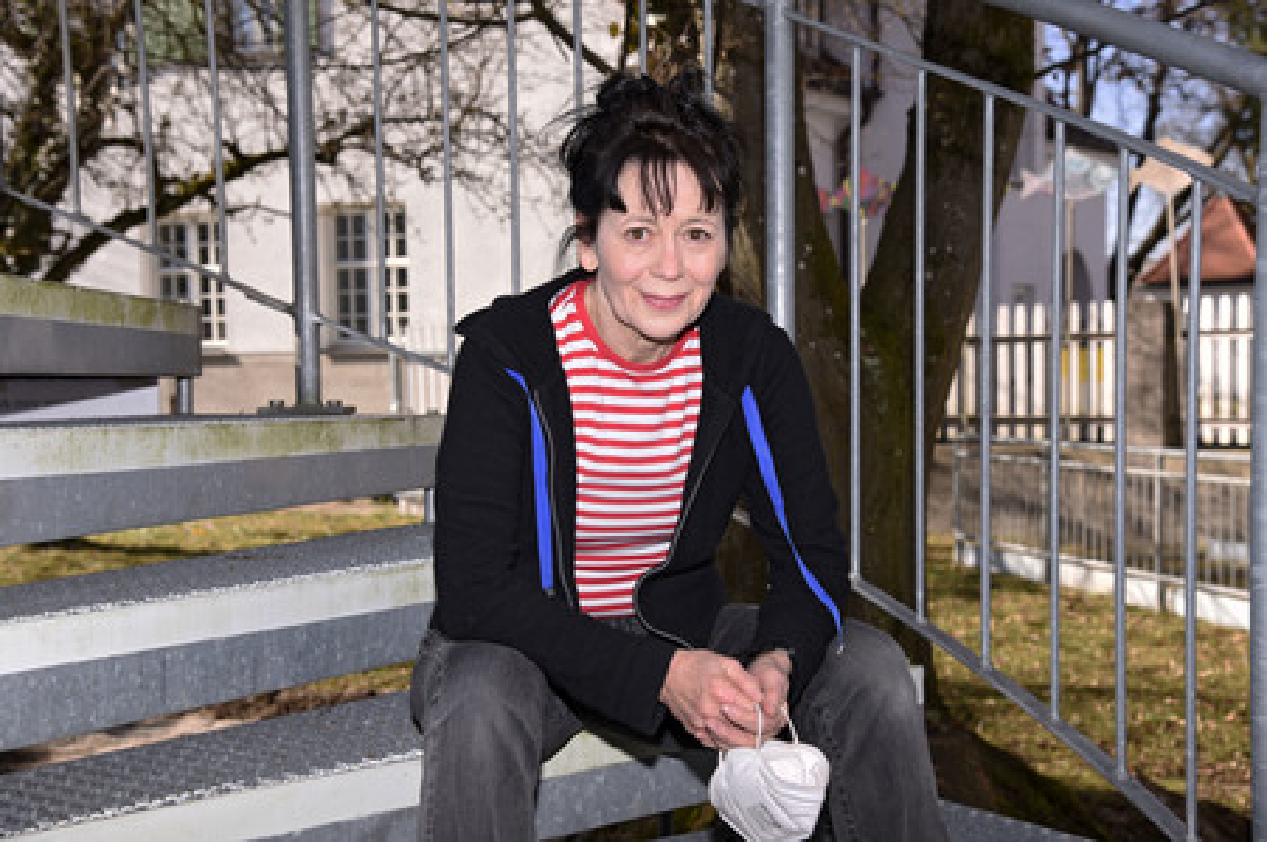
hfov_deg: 36.3
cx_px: 634
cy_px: 421
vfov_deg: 24.6
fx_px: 1934
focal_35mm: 55
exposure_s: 1/160
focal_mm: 55
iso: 125
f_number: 6.3
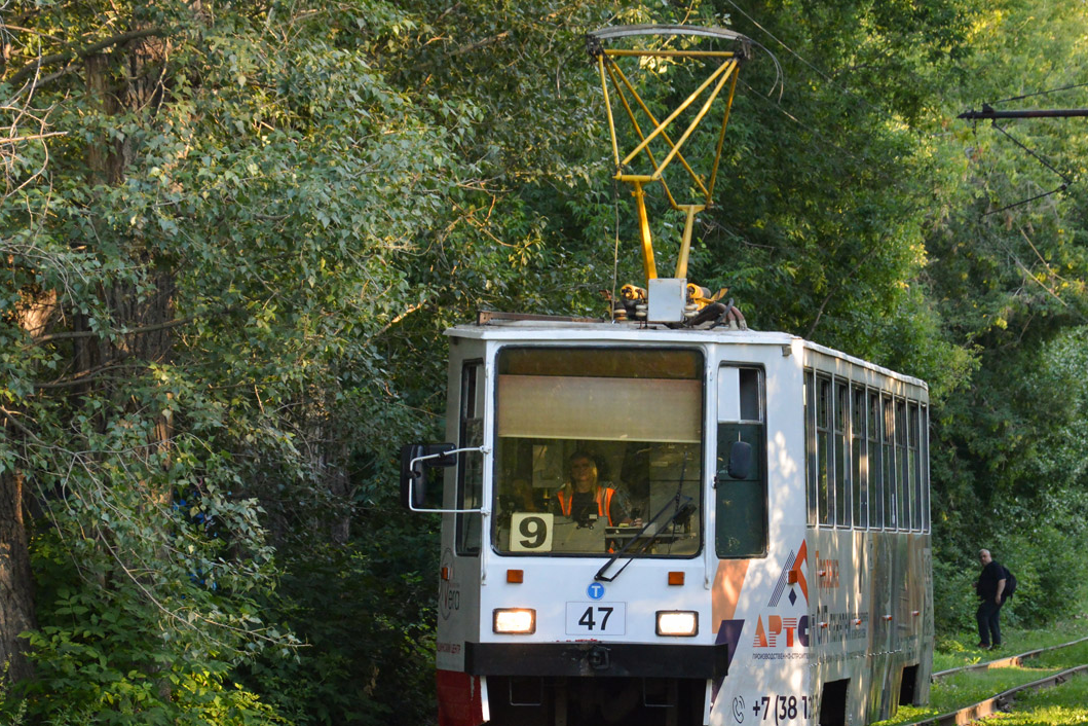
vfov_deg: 6.6
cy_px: 340
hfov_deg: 9.9
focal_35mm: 208
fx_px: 6286
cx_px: 652
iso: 800
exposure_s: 1/250
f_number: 7.1
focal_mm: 98
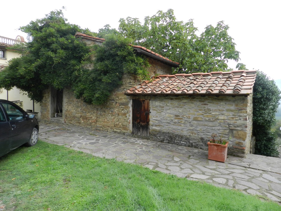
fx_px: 187
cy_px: 106
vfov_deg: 58.9
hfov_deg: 73.9
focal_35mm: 23
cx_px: 140
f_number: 3.4
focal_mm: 4
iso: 160
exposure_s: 1/320
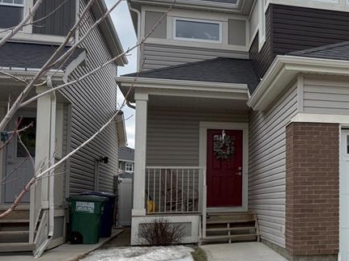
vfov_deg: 25.6
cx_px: 400
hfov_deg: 29.8
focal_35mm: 57
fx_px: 575
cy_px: 153
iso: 100
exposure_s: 1/3759
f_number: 1.78
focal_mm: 6.76
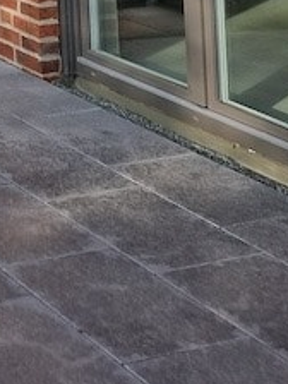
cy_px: -317
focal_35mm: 105
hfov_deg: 12.6
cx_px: -266
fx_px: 1165
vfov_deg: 15.8
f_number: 1.8
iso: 50
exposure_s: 1/1014
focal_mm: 5.4
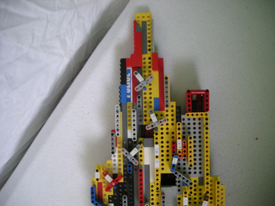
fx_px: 278
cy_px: 103
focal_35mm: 35
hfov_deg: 52.6
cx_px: 138
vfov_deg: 40.7
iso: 400
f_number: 2.8
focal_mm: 5.7
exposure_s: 1/47.5
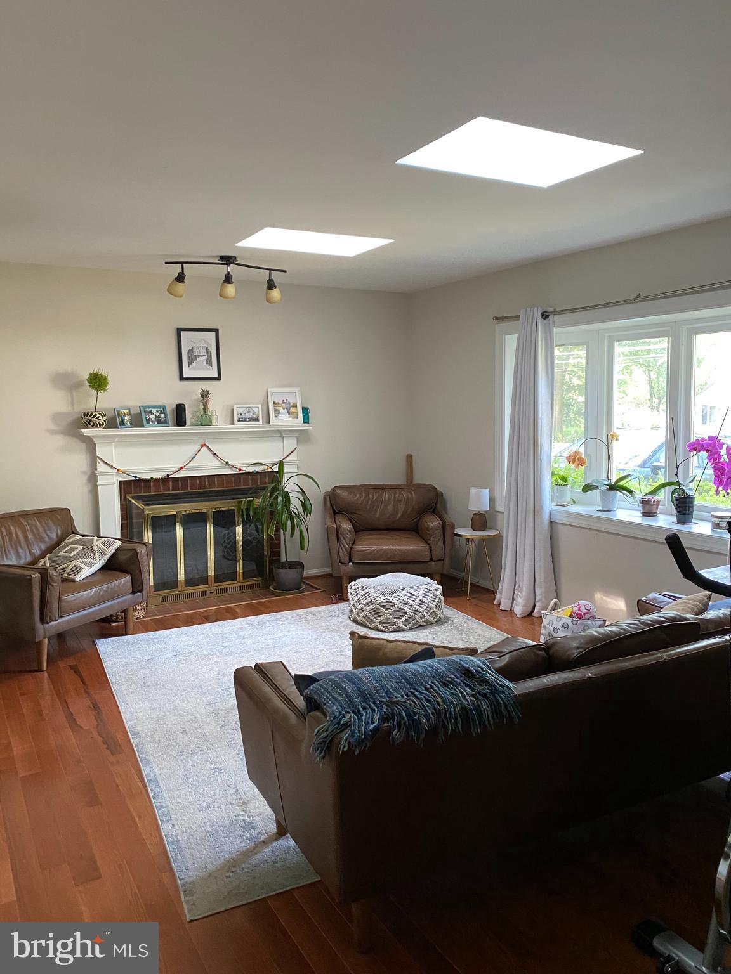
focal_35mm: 26
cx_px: 366
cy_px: 487
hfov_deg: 53.1
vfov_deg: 67.3
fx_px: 732
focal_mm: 4.25
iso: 250
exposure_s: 1/60
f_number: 1.8
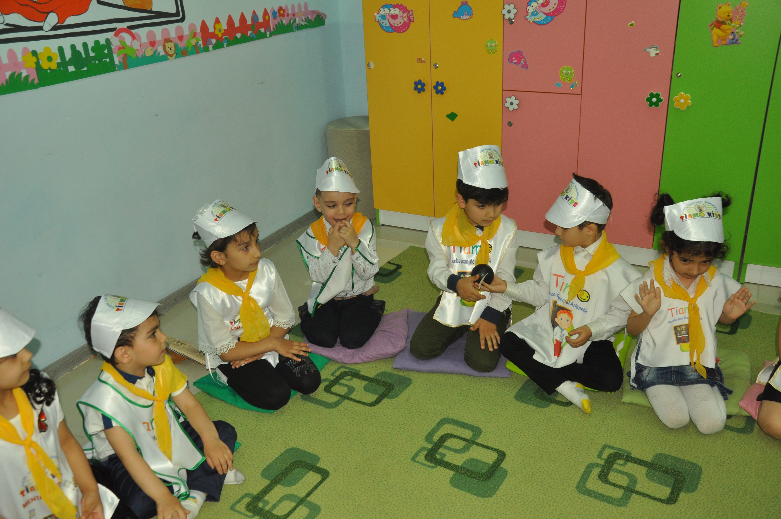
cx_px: 390
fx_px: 715
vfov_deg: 39.9
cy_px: 260
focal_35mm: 33
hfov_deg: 57.3
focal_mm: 22
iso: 640
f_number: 5.6
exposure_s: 1/50
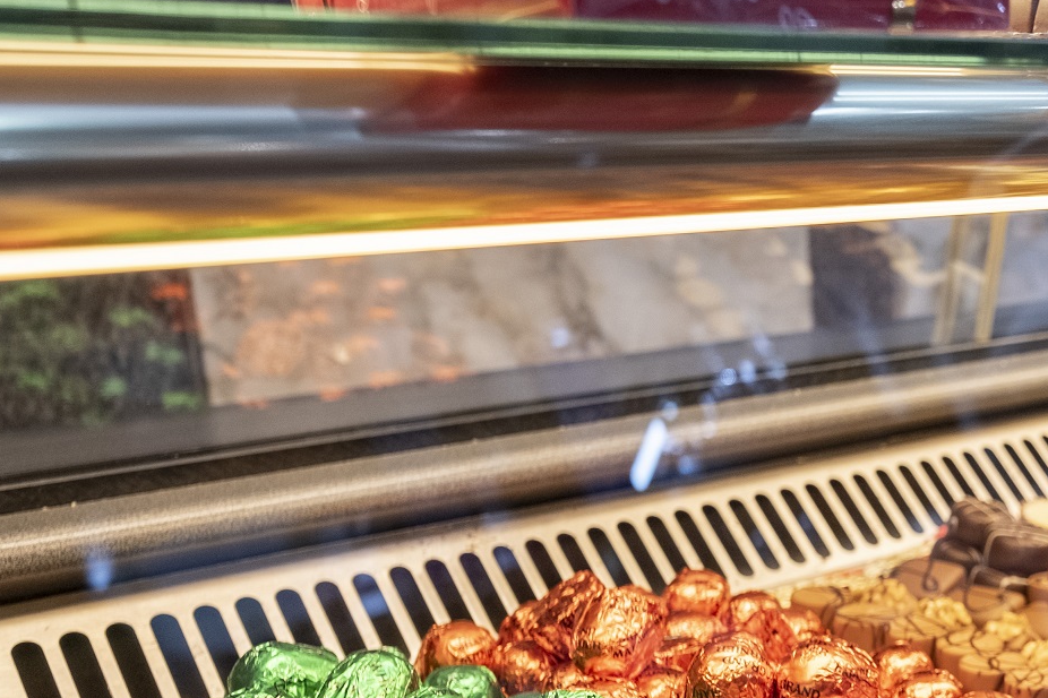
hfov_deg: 32.9
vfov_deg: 24.7
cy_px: 533
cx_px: 1114
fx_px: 1572
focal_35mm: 54
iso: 640
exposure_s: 1/125
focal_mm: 13
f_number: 2.5
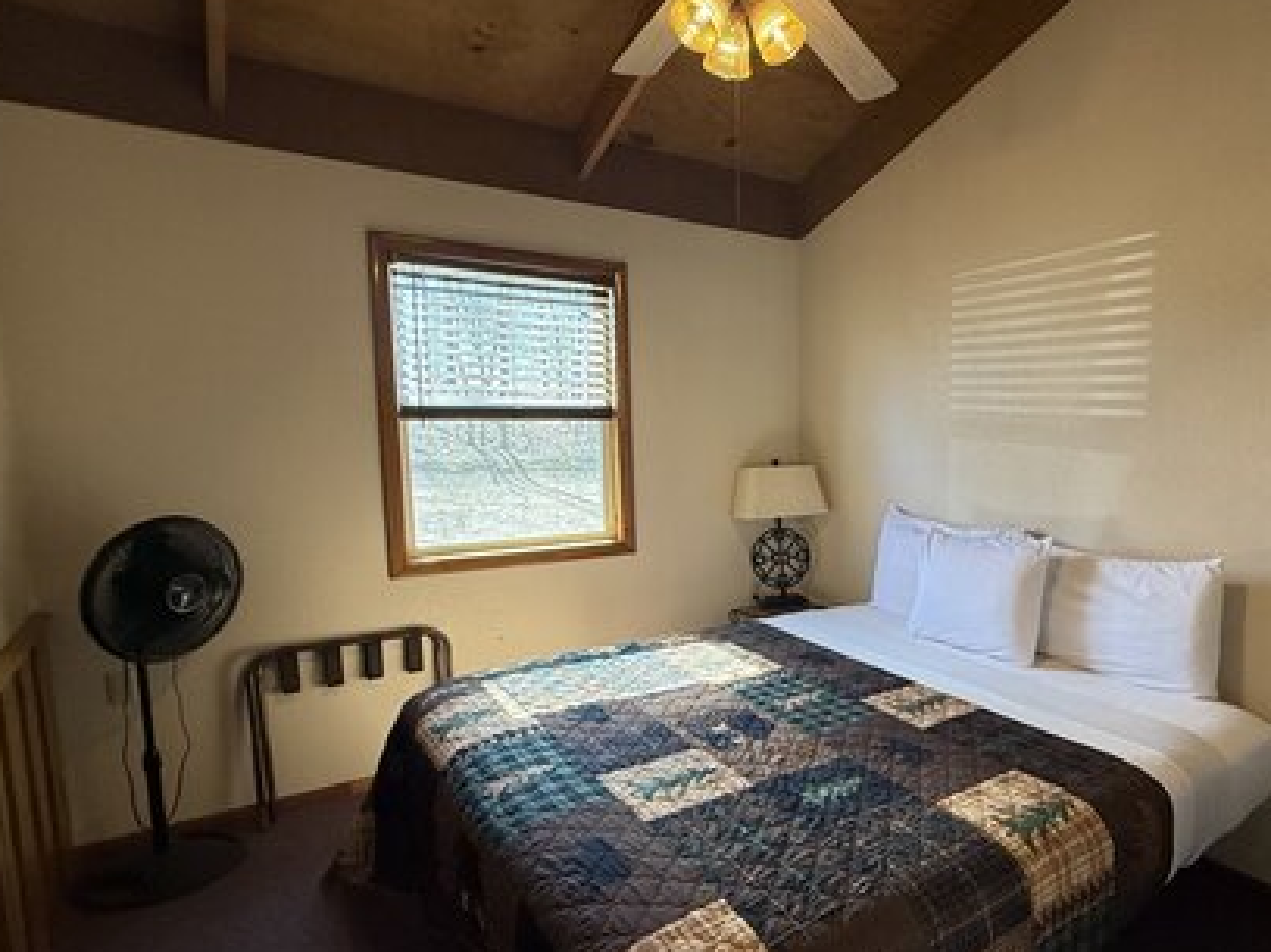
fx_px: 808
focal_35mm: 22
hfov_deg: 73.9
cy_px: 521
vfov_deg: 60.9
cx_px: 853
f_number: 2.2
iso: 250
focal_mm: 2.22
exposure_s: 1/120
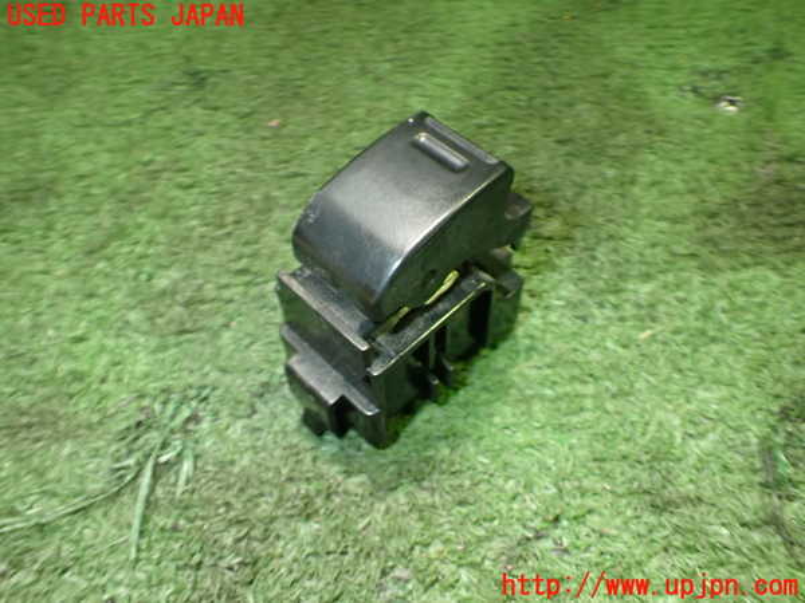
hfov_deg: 60.0
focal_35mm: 30
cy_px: 302
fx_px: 698
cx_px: 402
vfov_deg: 46.8
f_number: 6.3
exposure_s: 1/30
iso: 200
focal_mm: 5.4
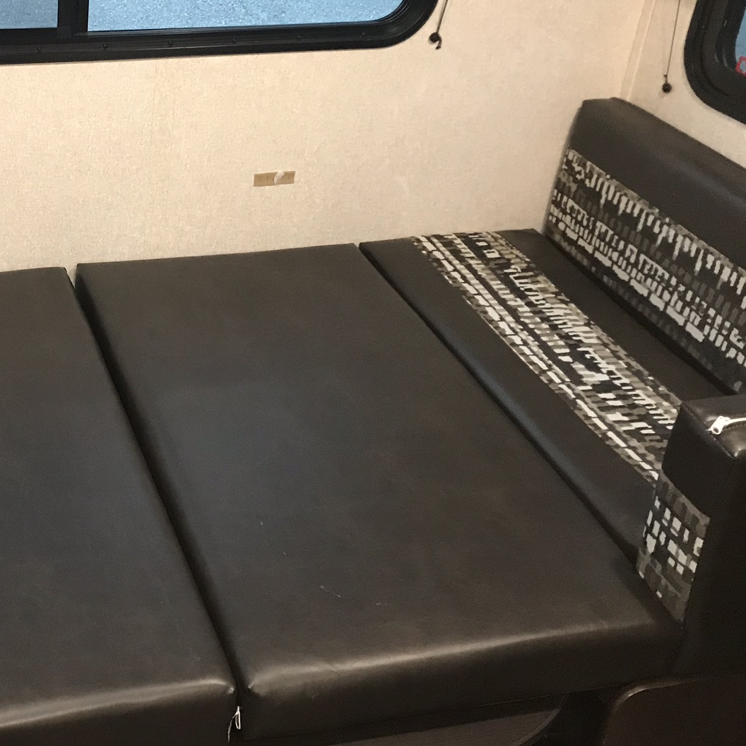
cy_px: 237
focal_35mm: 48
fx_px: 1170
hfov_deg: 33.3
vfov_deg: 35.0
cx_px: 59
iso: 100
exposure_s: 1/12
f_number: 1.8
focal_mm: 3.99
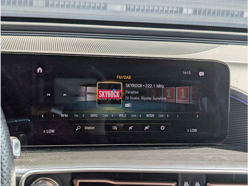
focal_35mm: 49
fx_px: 351
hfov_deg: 38.9
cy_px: 93
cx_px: 124
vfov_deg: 29.7
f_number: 1.68
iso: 21
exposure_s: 1/334
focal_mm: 6.9
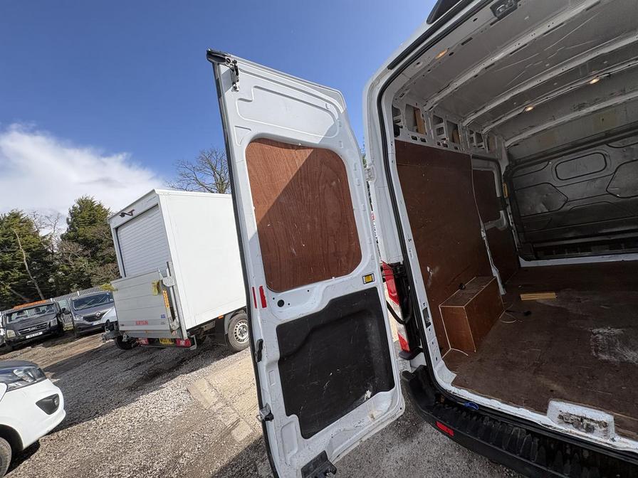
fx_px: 258
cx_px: 319
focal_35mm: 14
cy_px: 239
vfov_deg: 85.7
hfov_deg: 102.1
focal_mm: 2.22
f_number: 2.2
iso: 40
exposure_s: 1/858
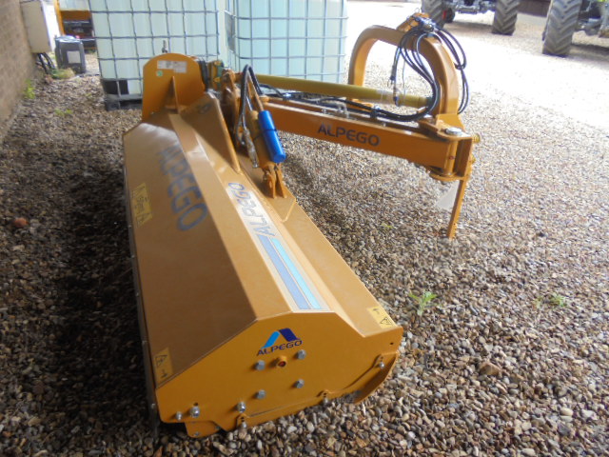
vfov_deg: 53.1
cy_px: 228
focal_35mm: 26
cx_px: 304
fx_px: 457
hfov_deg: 67.3
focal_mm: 4.6
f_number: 3.5
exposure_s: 1/80
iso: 100
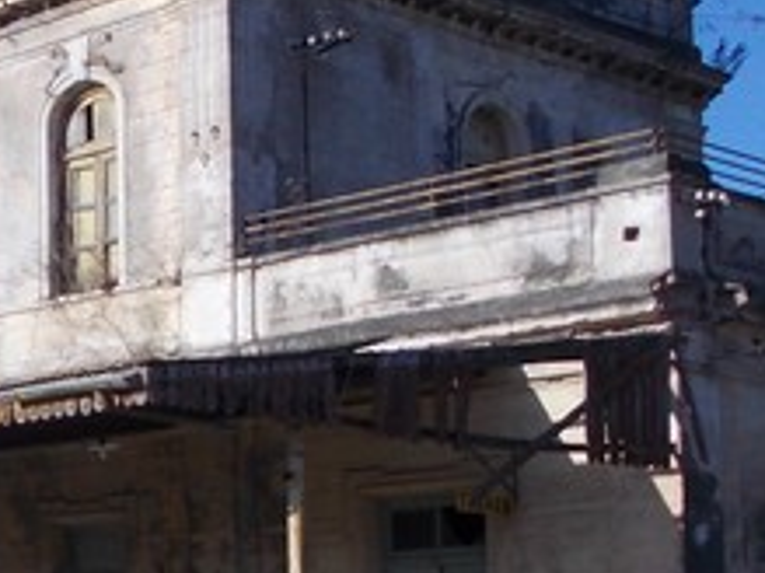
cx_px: -35
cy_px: 542
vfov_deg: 14.9
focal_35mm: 98
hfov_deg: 19.4
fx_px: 2165
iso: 80
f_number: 5.4
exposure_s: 1/400
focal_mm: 4
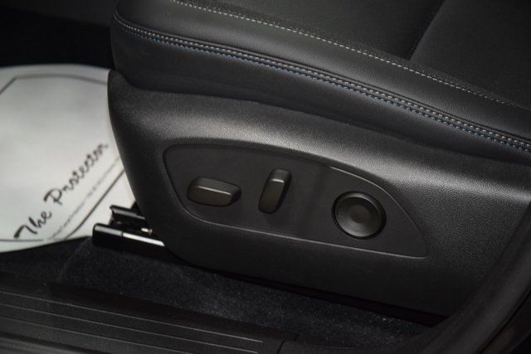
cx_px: 266
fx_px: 1549
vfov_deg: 13.0
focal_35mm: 105
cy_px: 177
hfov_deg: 19.5
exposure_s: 1/60
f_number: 4.5
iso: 2200
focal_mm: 70
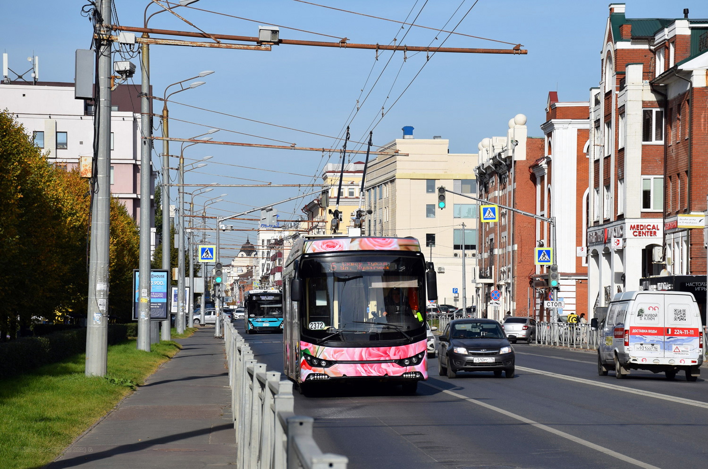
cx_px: 354
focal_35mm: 112
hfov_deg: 18.2
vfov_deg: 12.1
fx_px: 2208
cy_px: 234
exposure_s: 1/640
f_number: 9
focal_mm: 75
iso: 200
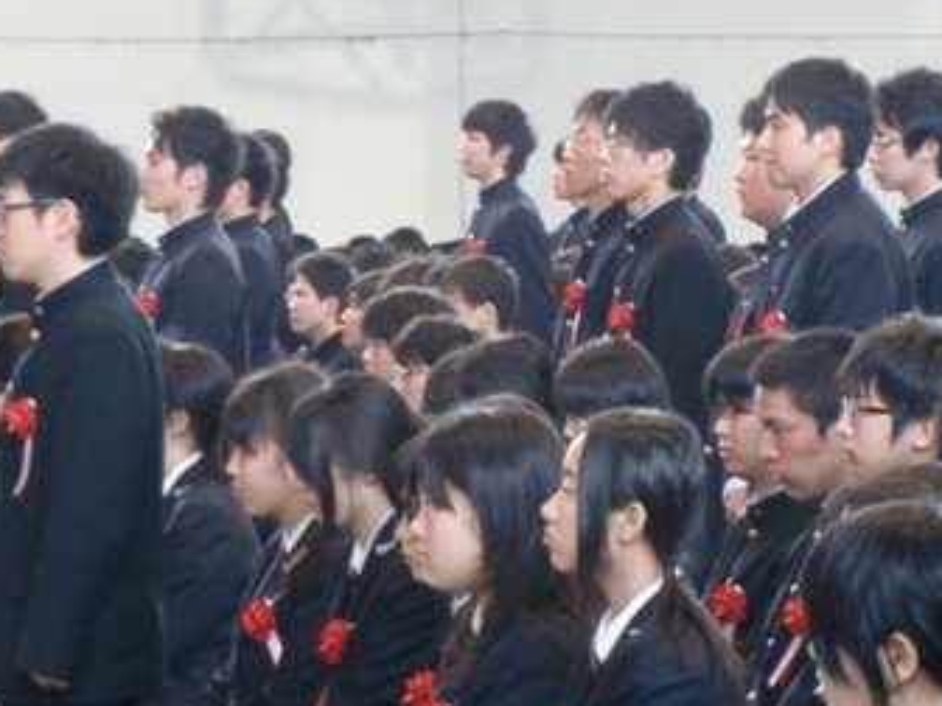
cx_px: 521
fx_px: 6096
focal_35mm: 224
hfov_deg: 8.8
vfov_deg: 6.6
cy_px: 261
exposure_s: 1/6
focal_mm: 30.1
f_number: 4.8
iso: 400
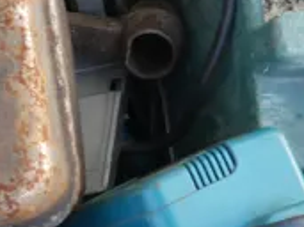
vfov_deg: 6.2
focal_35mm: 240
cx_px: -427
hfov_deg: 7.7
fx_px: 2106
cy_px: -43
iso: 200
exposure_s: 1/80
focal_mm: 20
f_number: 4.4
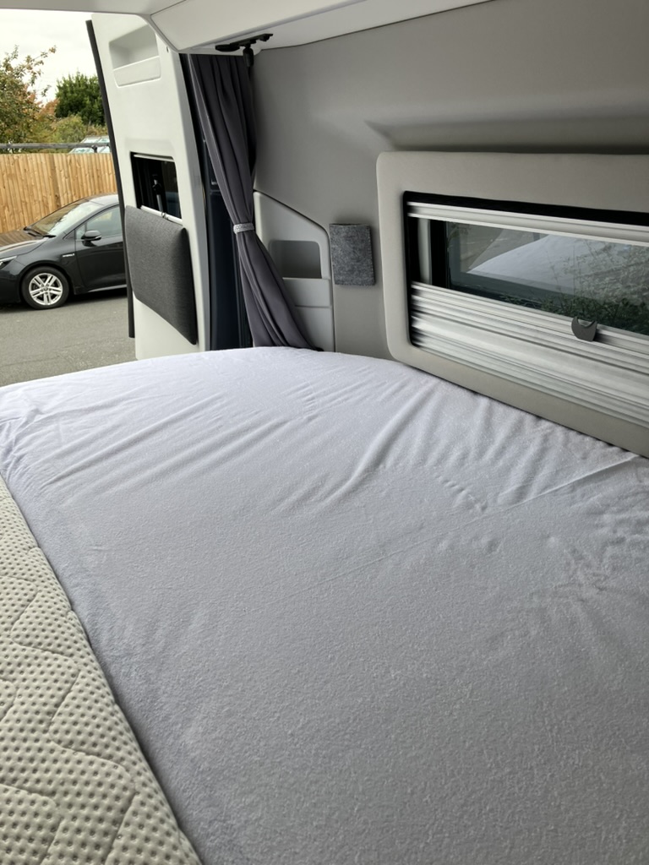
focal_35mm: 28
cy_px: 432
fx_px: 700
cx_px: 324
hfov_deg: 49.7
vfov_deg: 63.4
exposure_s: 1/121
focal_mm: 3.99
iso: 25
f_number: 1.8
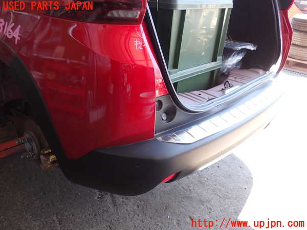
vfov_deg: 46.8
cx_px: 154
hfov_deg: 60.0
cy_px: 115
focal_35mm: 30
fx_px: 266
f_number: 2.3
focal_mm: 5.4
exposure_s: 1/60
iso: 100
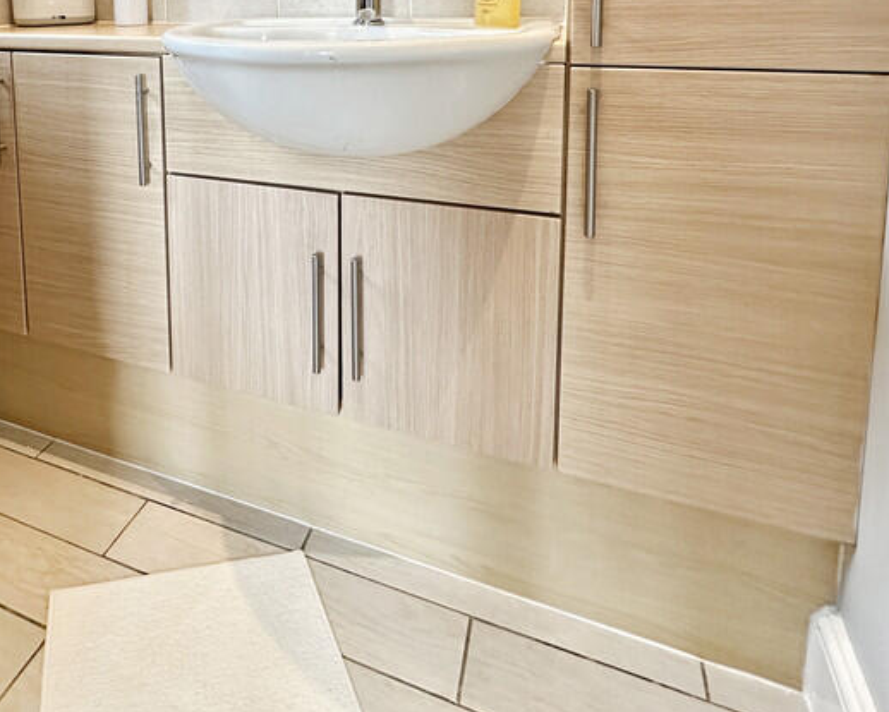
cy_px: 60
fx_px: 711
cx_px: 220
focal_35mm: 27
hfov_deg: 60.5
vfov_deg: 47.4
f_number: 2.2
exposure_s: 1/100
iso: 250
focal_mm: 2.22
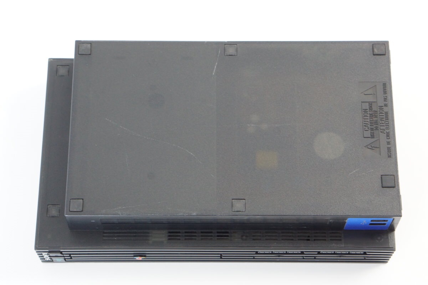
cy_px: 142
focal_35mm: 75
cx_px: 214
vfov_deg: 18.2
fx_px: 892
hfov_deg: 27.0
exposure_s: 1/50
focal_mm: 50
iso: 1600
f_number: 6.3
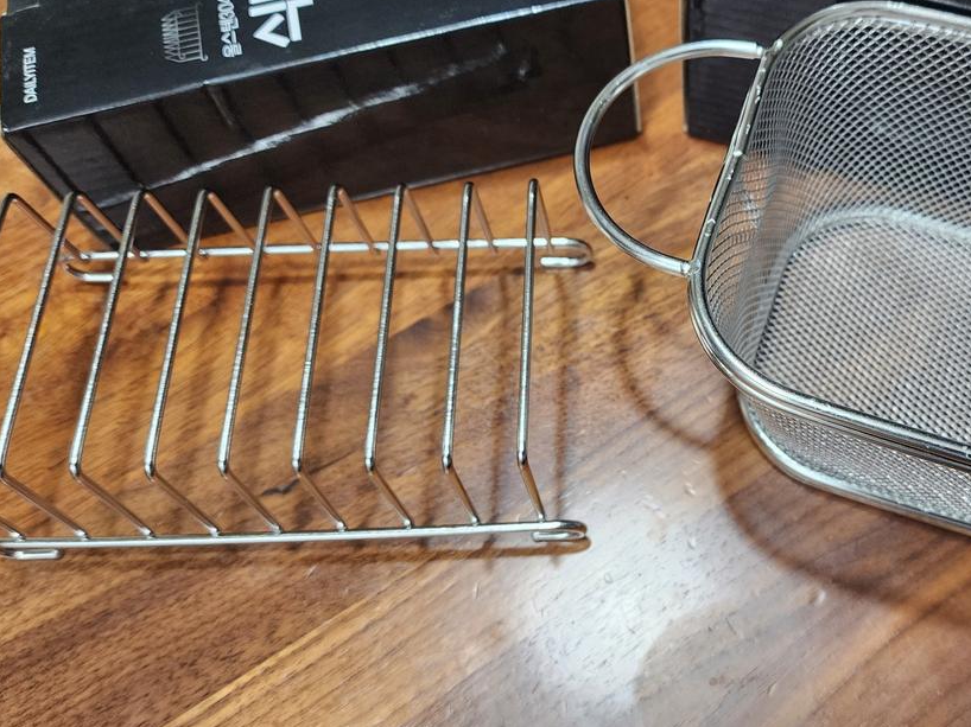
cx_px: 681
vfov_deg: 39.6
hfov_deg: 50.0
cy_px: 333
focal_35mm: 36
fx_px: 1010
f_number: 1.8
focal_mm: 6.4
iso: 200
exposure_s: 1/120
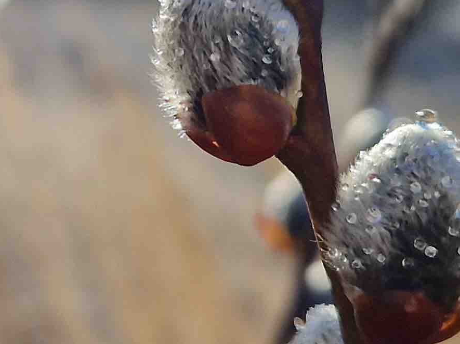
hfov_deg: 18.6
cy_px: 78
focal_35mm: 104
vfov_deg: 14.2
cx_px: 40
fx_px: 1381
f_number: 1.8
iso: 50
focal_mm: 5.4
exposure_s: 1/2080
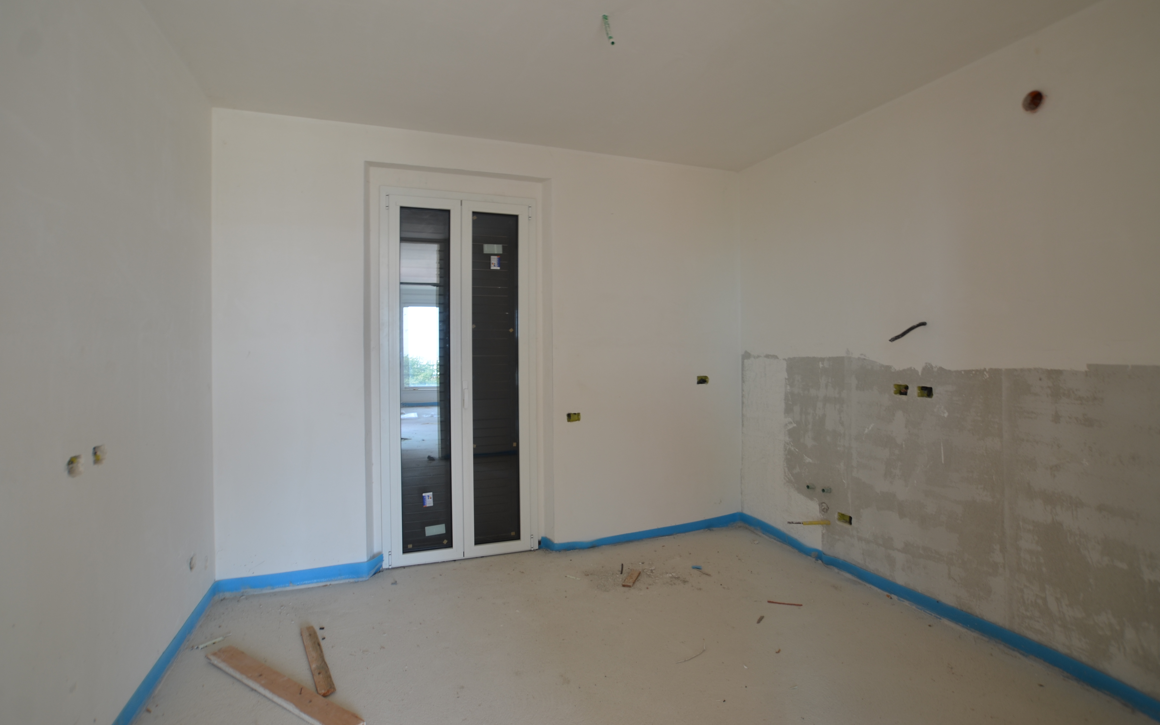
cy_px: 336
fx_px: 554
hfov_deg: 92.6
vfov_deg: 66.3
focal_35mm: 18
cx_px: 604
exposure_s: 1/10
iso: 100
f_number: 4.5
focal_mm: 11
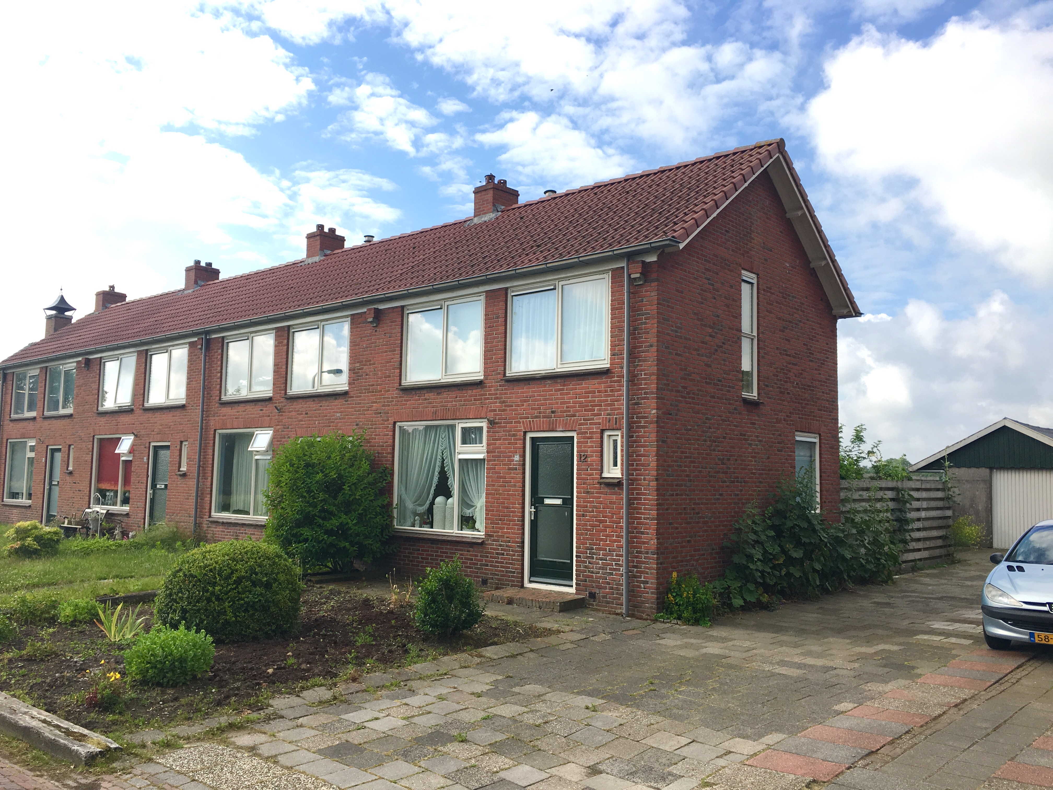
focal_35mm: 29
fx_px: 882
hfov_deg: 61.7
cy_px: 395
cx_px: 526
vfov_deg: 48.2
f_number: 2.2
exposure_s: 1/938
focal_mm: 4.15
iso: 25
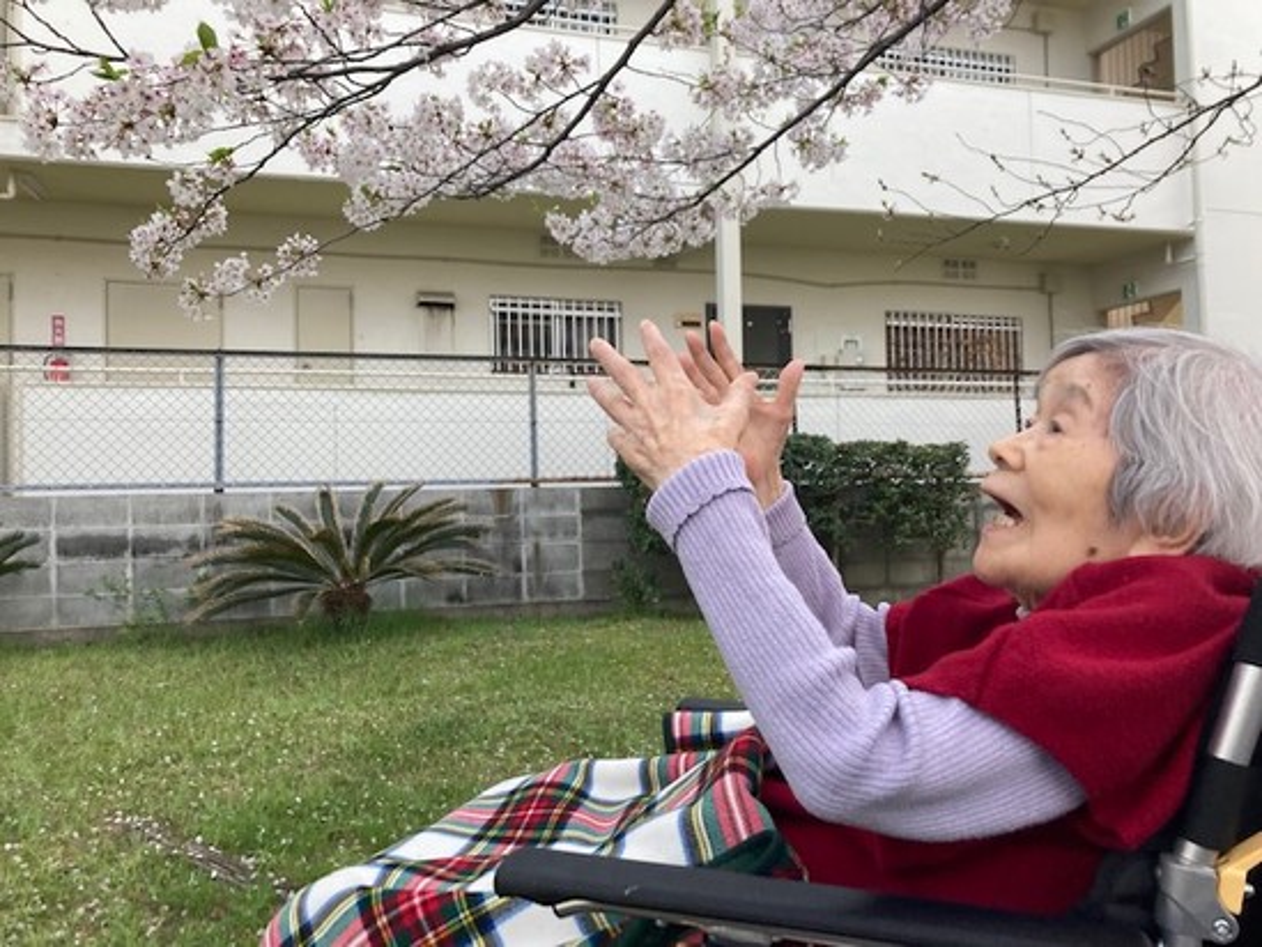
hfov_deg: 63.4
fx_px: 1021
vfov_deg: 49.8
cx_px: 631
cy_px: 474
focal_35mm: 28
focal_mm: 3.99
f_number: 1.8
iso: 20
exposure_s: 1/457
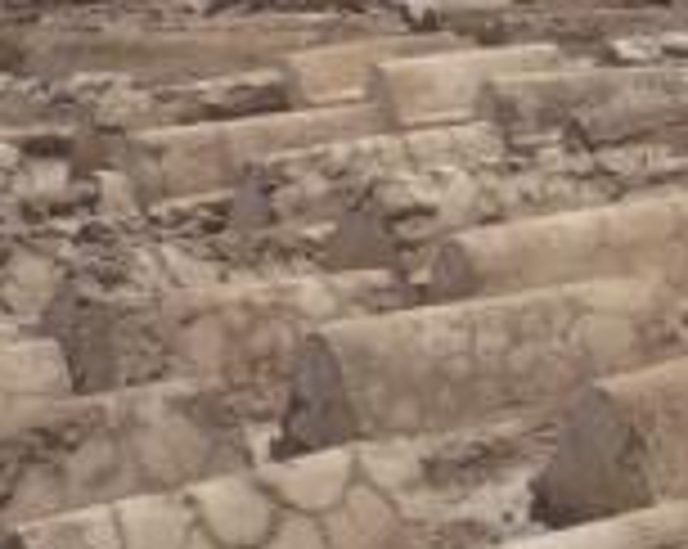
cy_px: -436
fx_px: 2908
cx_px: 701
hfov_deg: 13.3
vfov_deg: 10.2
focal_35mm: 143
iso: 100
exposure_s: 1/320
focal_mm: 5.8
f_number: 8
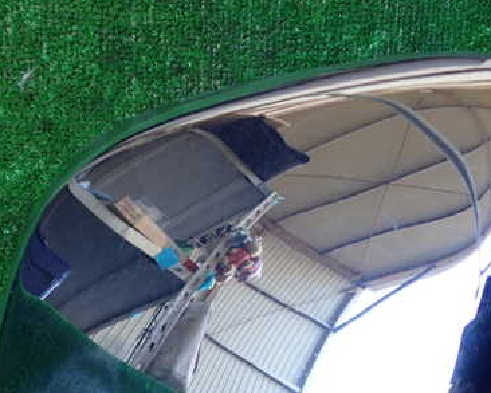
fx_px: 698
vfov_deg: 31.2
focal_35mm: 48
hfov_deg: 38.4
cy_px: 271
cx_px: 323
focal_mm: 5.4
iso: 125
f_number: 2.3
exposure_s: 1/60
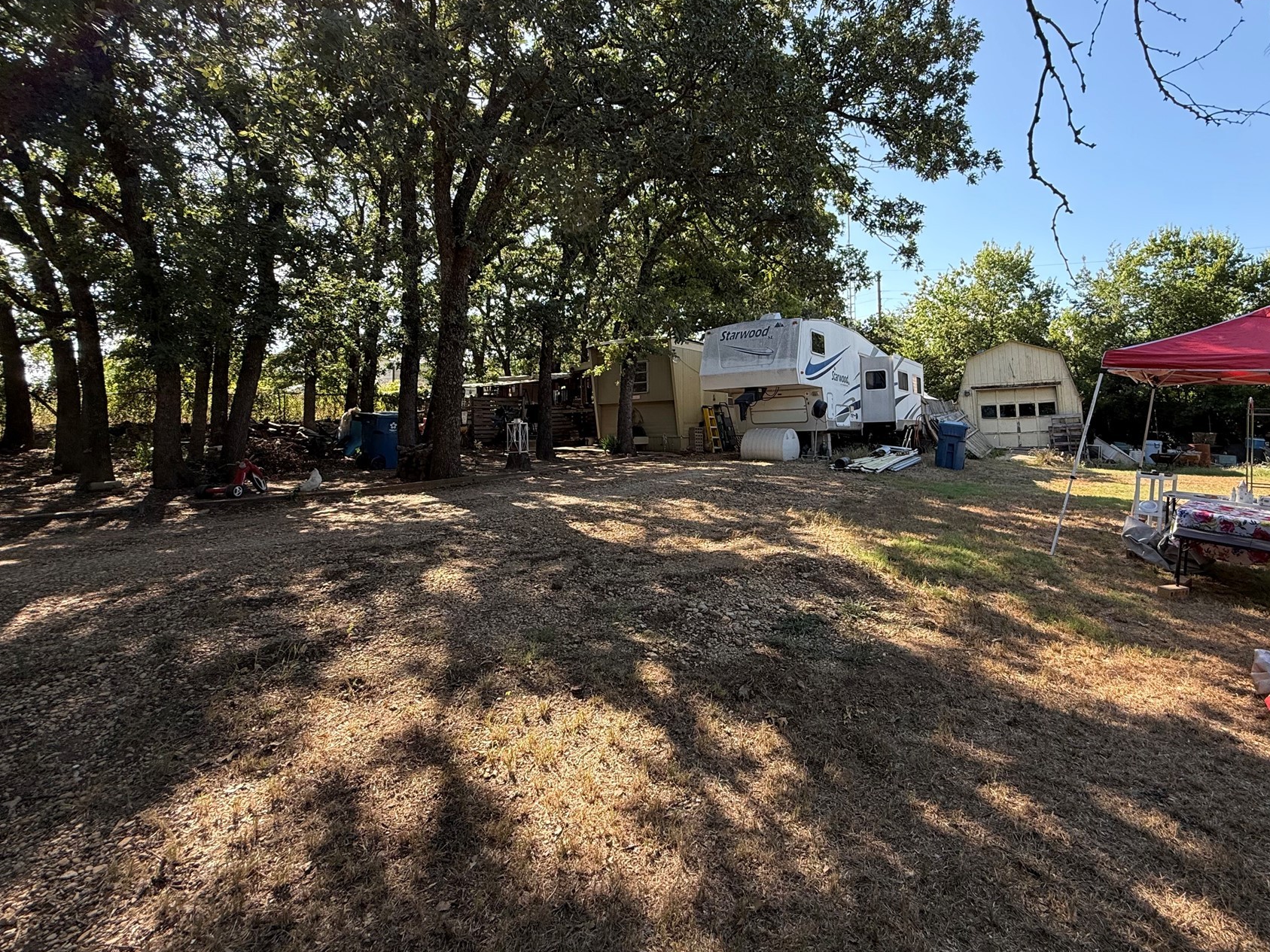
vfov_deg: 74.0
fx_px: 624
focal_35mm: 17
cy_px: 386
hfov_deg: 90.5
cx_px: 723
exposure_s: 1/379
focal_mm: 2.22
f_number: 2.2
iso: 64
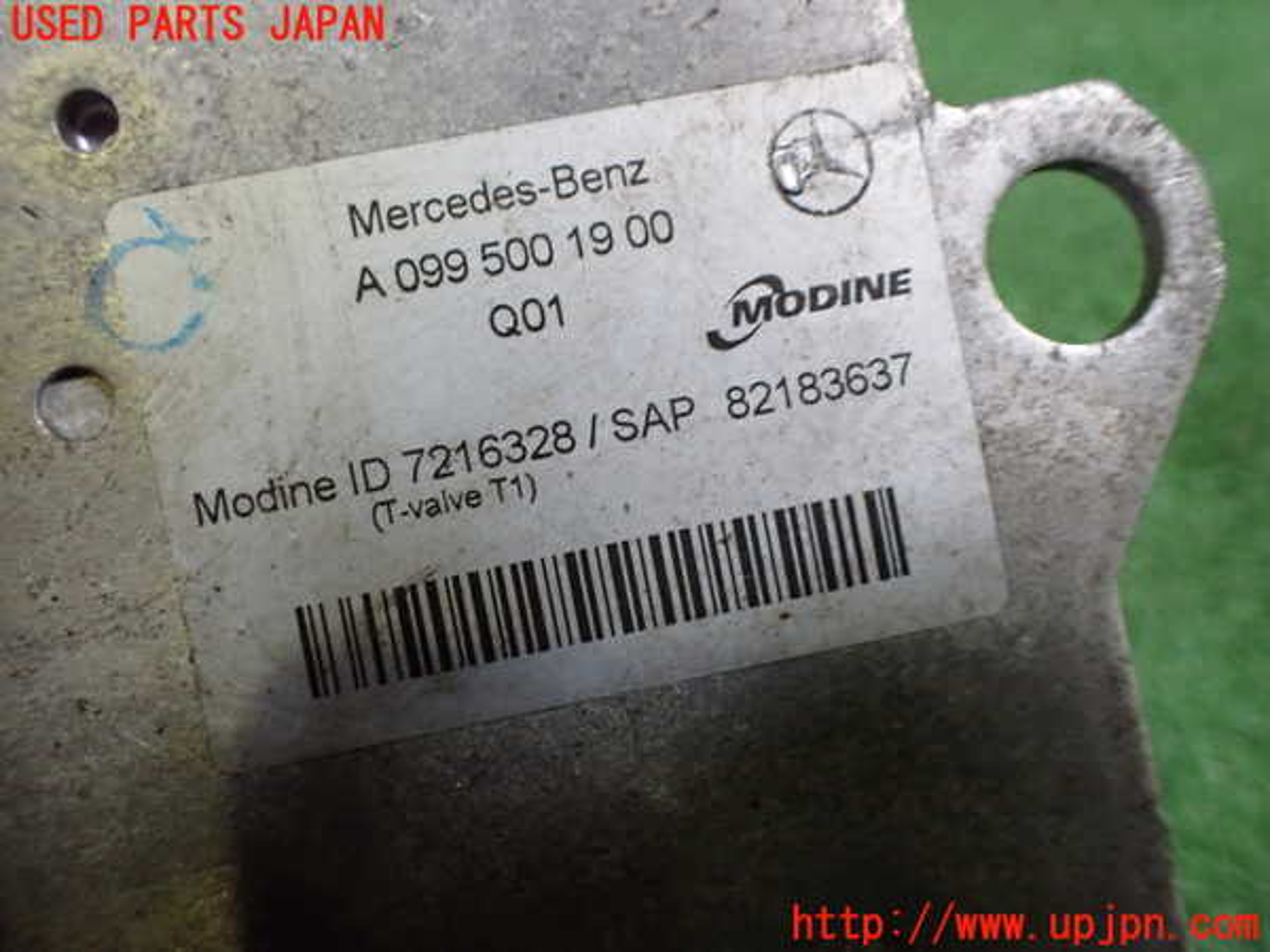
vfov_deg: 46.8
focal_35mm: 30
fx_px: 1101
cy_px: 476
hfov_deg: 60.0
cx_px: 635
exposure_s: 1/80
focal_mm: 5.4
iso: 800
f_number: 2.3
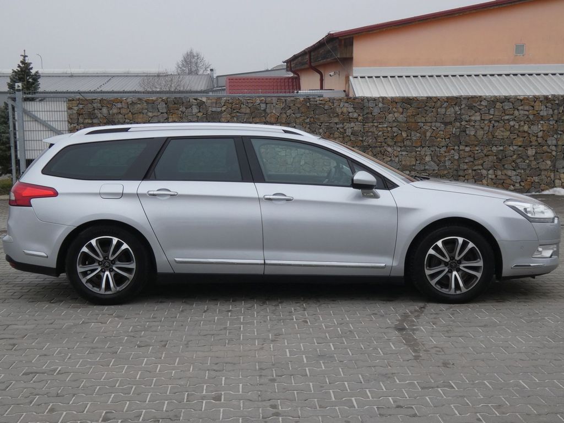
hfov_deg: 38.2
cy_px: 212
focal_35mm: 50
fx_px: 815
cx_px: 282
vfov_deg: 29.1
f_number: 5
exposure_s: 1/80
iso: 100
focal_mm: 9
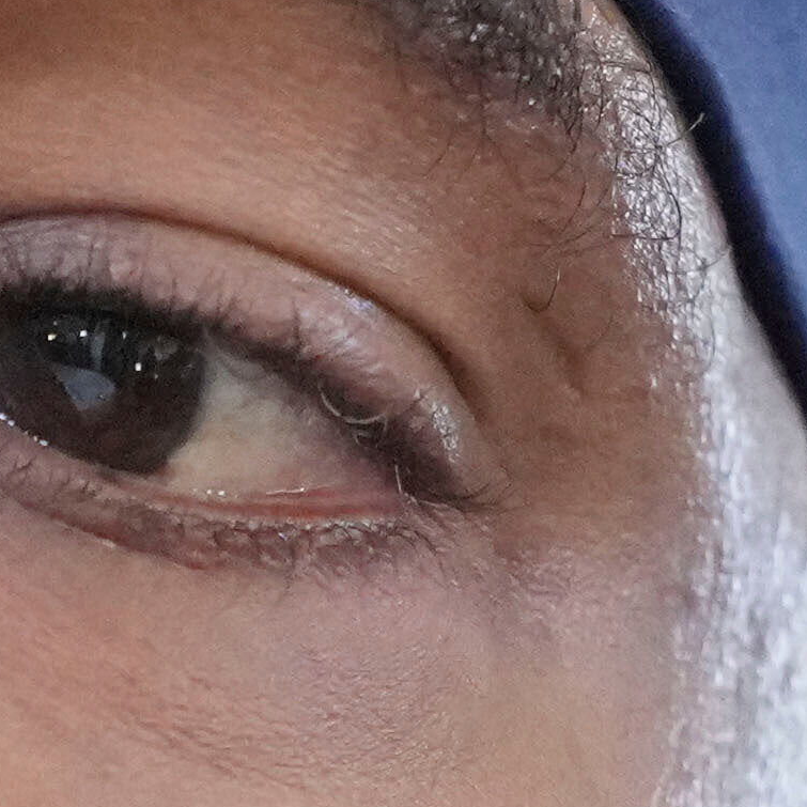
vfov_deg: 0.9
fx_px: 51274
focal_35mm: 1944
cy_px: 926
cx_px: -674
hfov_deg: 0.9
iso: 6400
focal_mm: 200
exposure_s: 1/250
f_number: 2.8
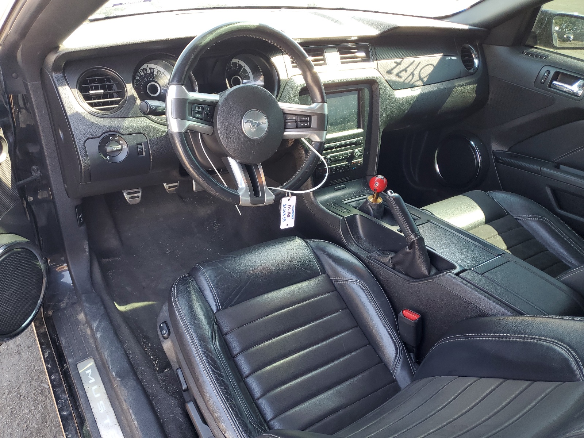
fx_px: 439
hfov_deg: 67.3
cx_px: 292
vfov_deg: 53.1
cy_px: 219
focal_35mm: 26
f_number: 1.5
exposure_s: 1/60.2
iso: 53
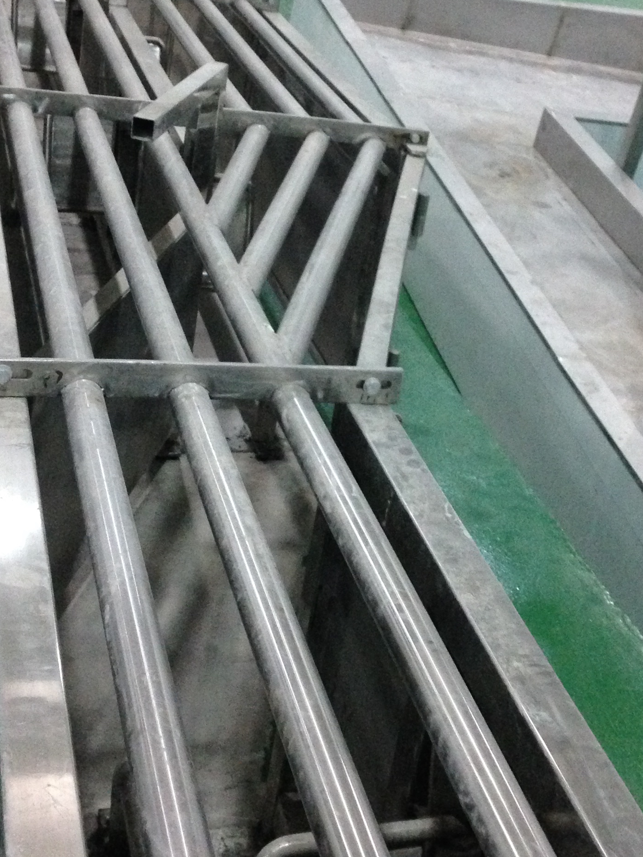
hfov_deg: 25.2
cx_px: 386
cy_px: 350
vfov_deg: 33.1
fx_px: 1436
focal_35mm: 58
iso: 400
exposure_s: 1/17
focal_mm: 4.12
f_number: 2.4
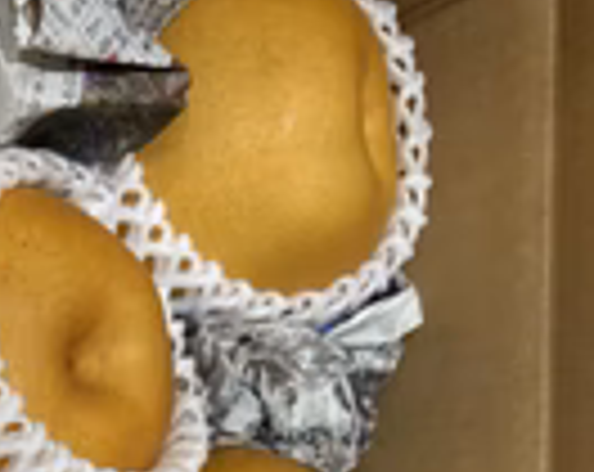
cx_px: -72
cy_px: 719
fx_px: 1351
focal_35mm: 77
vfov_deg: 17.7
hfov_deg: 23.2
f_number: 1.6
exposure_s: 1/50
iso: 125
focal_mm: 5.96
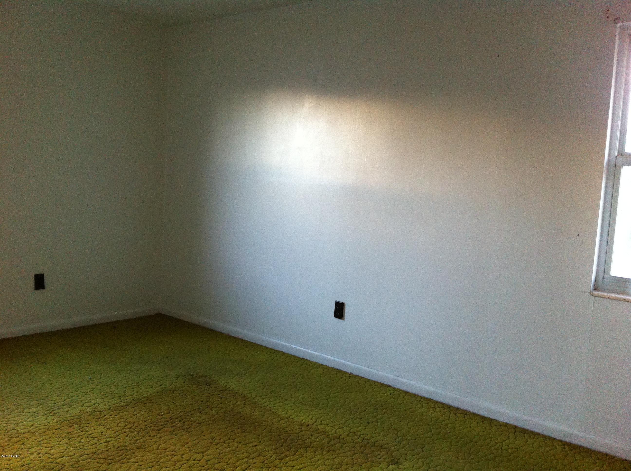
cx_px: 316
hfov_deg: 52.7
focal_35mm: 35
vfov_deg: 40.6
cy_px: 236
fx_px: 637
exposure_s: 1/17
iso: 250
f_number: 2.8
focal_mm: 3.85
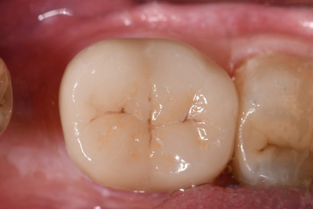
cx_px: 156
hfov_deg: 13.1
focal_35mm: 157
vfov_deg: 8.7
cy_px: 104
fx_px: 1365
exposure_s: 1/160
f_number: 32
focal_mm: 105
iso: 200
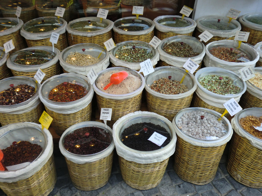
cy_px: 98
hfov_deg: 58.4
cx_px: 131
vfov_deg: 45.4
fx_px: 235
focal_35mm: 31
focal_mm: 5.58
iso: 100
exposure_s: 1/60
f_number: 2.8
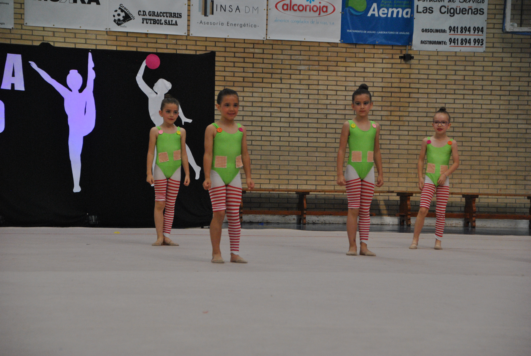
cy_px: 178
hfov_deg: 15.9
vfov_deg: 10.7
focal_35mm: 129
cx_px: 266
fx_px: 1905
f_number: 5.3
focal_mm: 86
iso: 800
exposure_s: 1/320
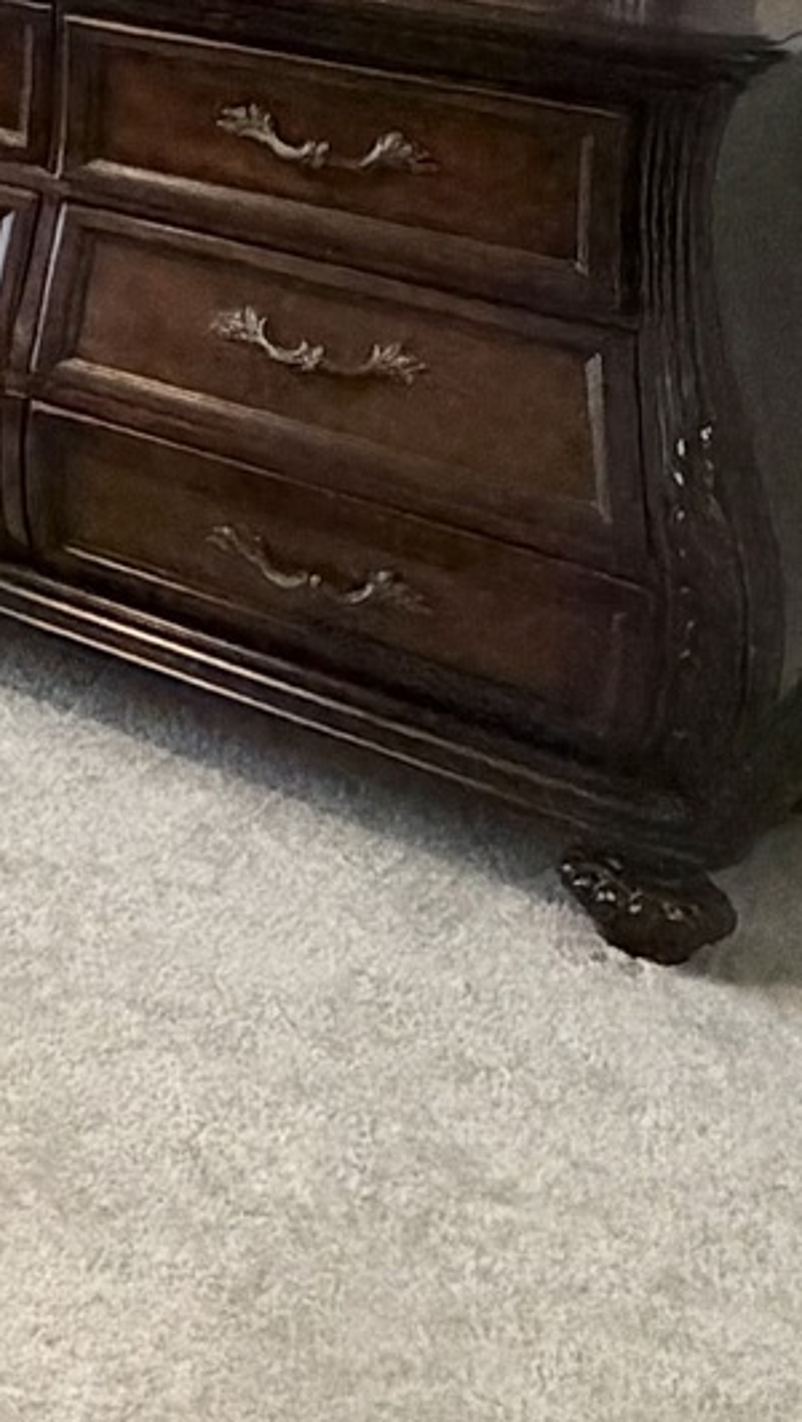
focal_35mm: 66
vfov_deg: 27.4
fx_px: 2490
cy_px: -356
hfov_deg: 12.5
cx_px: -1315
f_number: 2.2
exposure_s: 1/60
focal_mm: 2.22
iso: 400
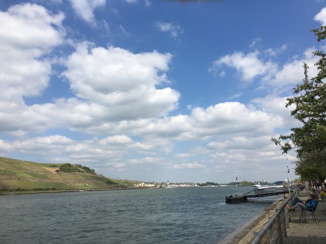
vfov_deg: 48.2
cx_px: 163
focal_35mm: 29
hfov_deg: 61.7
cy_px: 122
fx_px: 273
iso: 25
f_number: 2.2
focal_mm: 4.15
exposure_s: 1/2747
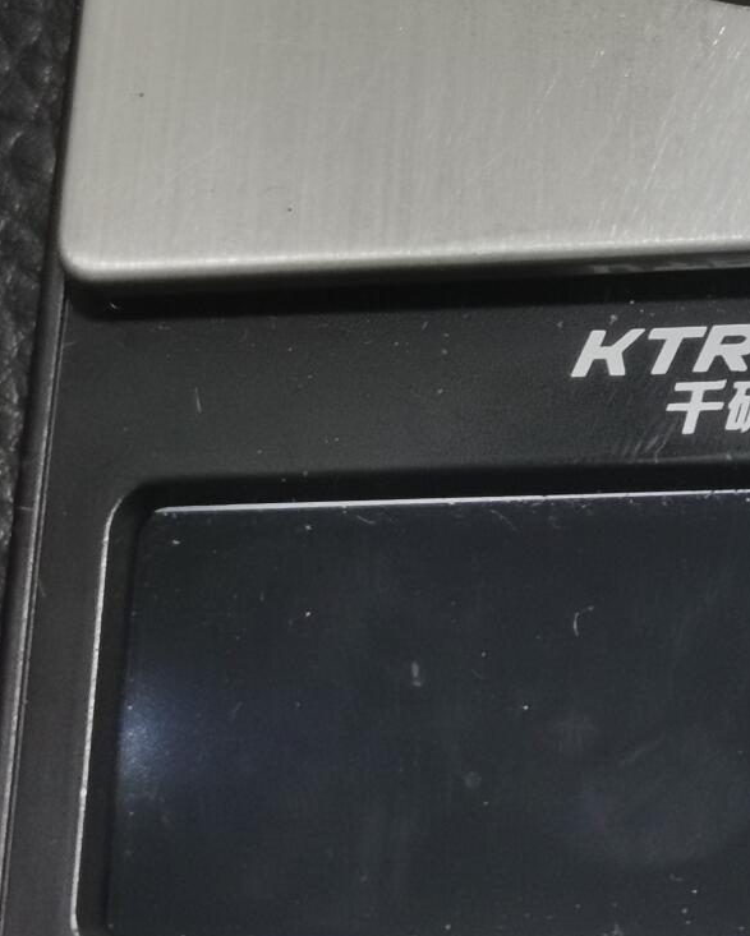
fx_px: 3522
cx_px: 772
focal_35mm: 127
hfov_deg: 12.0
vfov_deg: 14.7
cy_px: -163
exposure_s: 1/100
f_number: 1.8
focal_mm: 5.58
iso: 100
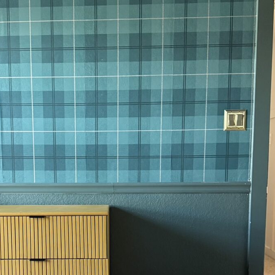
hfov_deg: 39.6
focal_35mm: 42
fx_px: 377
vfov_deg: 39.1
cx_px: 96
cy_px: 200
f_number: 1.78
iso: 640
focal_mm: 6.76
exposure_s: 1/60
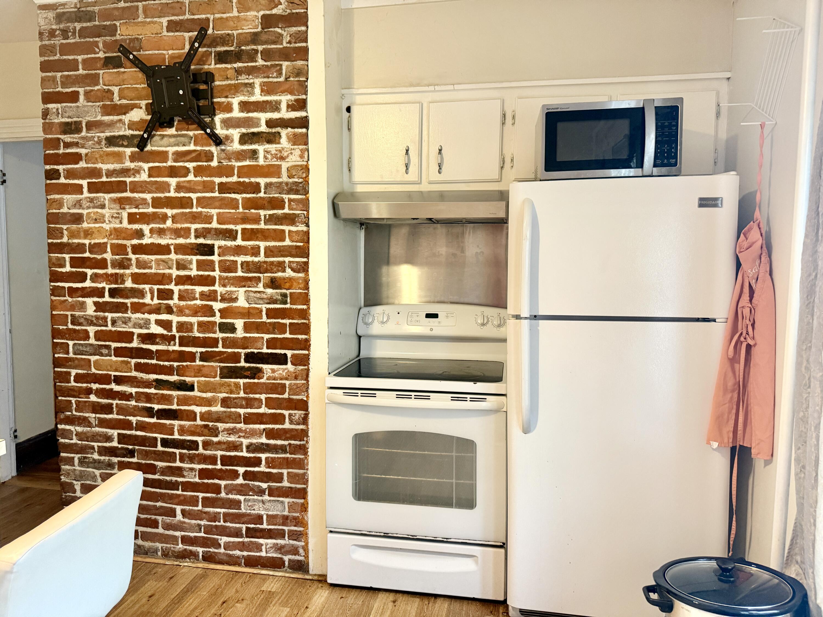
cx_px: 412
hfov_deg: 71.6
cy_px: 308
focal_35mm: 24
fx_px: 571
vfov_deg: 56.8
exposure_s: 1/60
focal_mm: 6.76
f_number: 1.78
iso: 320
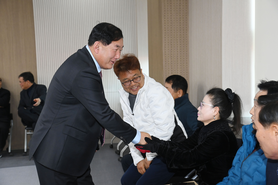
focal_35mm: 52
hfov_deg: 38.2
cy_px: 92
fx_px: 402
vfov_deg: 26.0
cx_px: 139
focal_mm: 52
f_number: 6.3
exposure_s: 1/250
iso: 3200
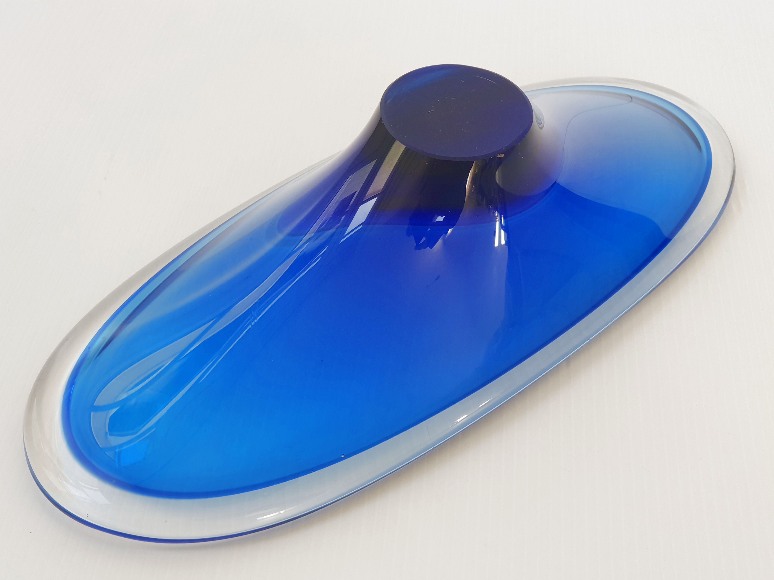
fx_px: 1163
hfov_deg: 36.8
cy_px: 290
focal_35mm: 52
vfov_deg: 28.0
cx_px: 387
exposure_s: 1/33
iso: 40
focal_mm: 6
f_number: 2.4
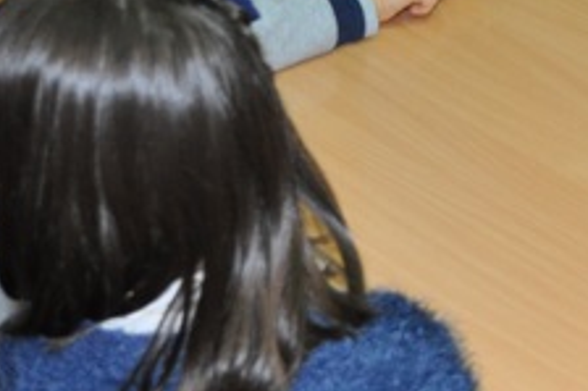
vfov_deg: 11.3
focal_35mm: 120
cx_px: 704
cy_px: 28
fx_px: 1959
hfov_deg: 16.4
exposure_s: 1/60
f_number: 4.5
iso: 800
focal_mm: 28
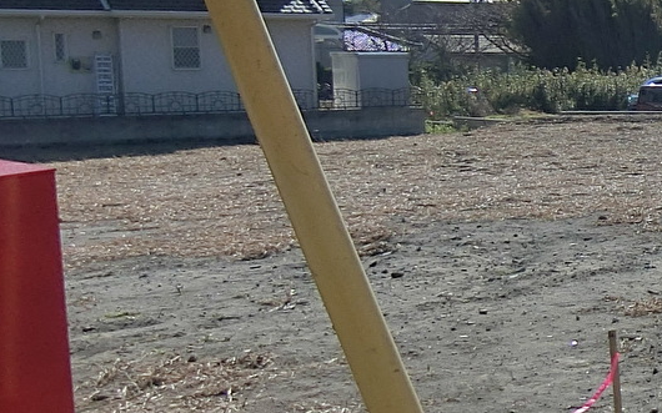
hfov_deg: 21.3
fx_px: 1371
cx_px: 1080
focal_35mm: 76
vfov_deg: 17.1
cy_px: 183
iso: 80
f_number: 6.9
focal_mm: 4.06
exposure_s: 1/400
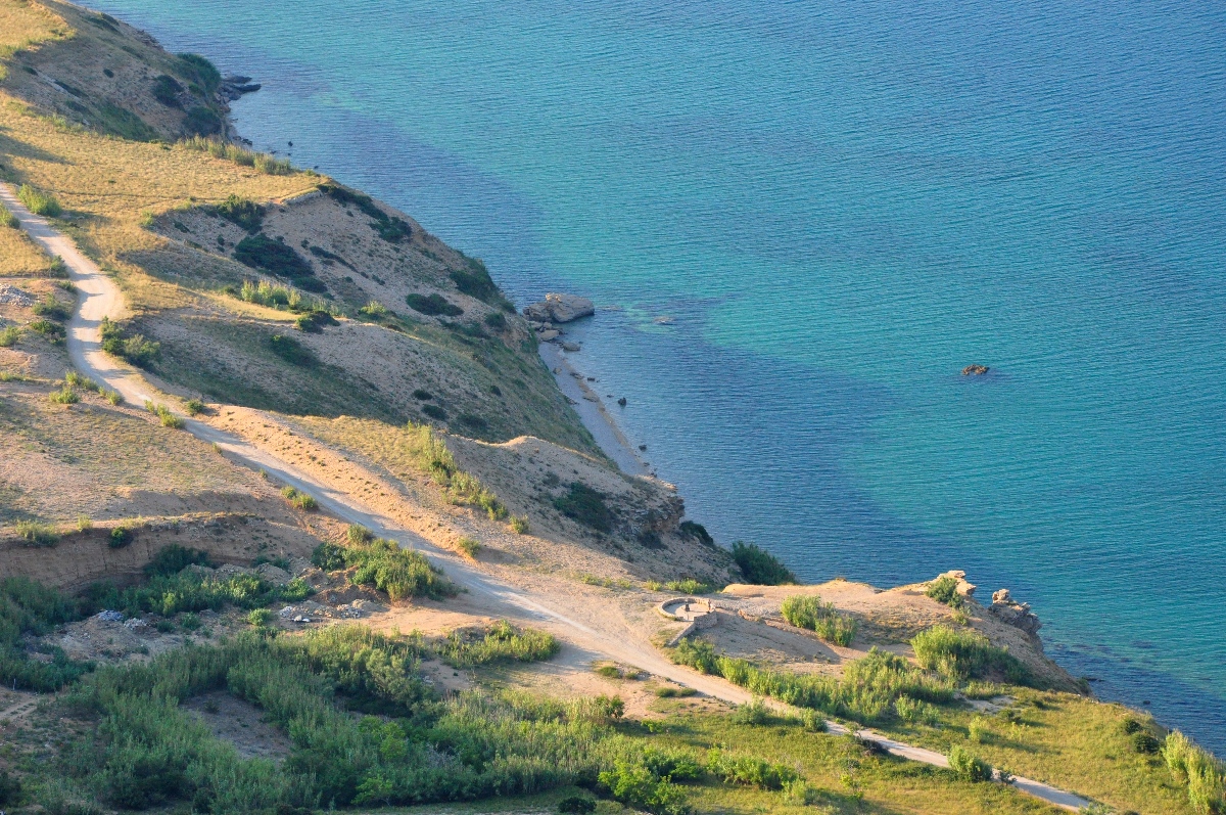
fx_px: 5357
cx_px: 613
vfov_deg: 8.7
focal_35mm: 158
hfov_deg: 13.1
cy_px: 408
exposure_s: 1/500
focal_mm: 105
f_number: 11
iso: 1250
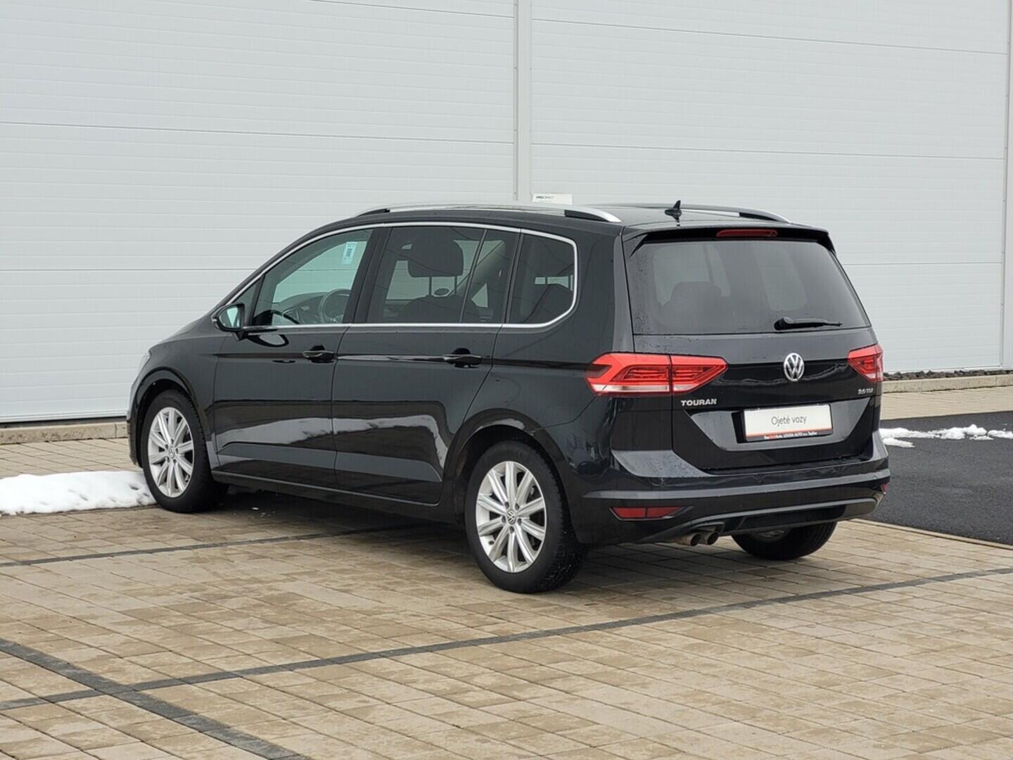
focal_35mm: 76
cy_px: 380
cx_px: 506
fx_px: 2224
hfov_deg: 25.7
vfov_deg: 19.4
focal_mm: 7.12
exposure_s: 1/120
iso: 40
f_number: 2.4
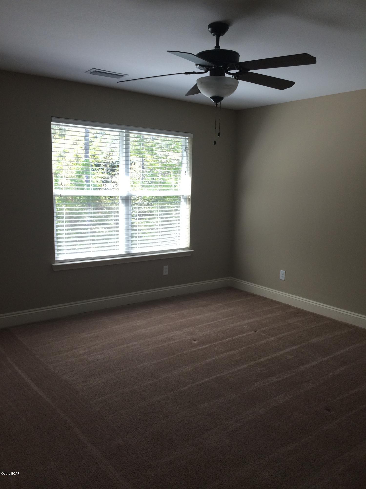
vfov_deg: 61.7
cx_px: 183
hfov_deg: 48.2
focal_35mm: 29
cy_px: 244
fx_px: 409
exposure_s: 1/120
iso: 80
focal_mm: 4.15
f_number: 2.2
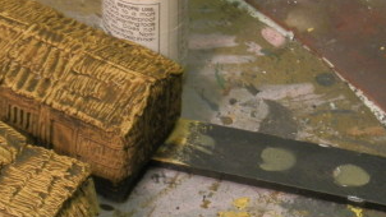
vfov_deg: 10.2
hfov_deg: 17.9
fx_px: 1208
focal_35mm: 118
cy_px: 234
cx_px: 46
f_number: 3.7
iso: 200
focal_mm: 10.99
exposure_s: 1/10
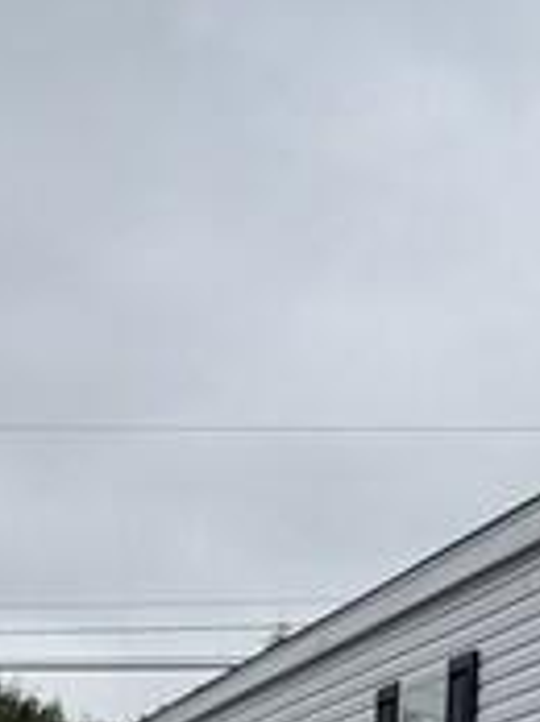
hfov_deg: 12.2
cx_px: 1109
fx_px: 2210
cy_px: 813
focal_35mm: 106
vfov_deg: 17.9
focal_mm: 6.76
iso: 80
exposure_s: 1/3759
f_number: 1.78
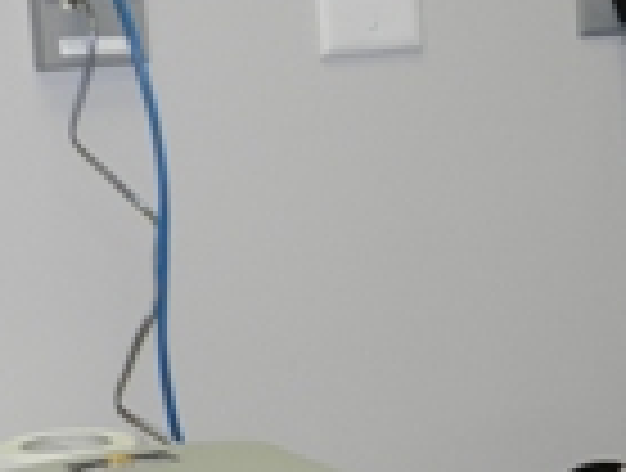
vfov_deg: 11.1
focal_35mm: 132
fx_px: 2393
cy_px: 553
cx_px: 797
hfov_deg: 14.3
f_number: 4.2
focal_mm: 8.1
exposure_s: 1/30
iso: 200
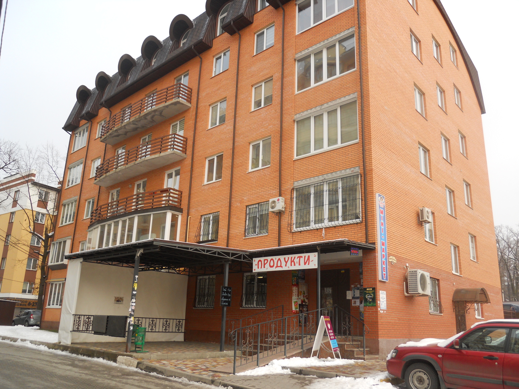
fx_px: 420
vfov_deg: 49.7
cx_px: 260
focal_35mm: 28
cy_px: 194
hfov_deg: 63.4
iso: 100
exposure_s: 1/250
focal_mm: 5
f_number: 2.7
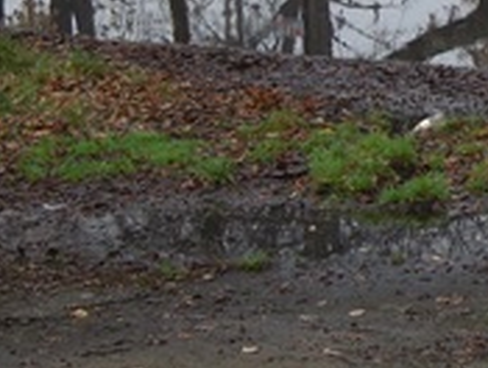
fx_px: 3094
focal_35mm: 219
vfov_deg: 6.8
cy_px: -72
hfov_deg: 8.7
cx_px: 795
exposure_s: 1/200
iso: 100
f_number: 4
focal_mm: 8.7
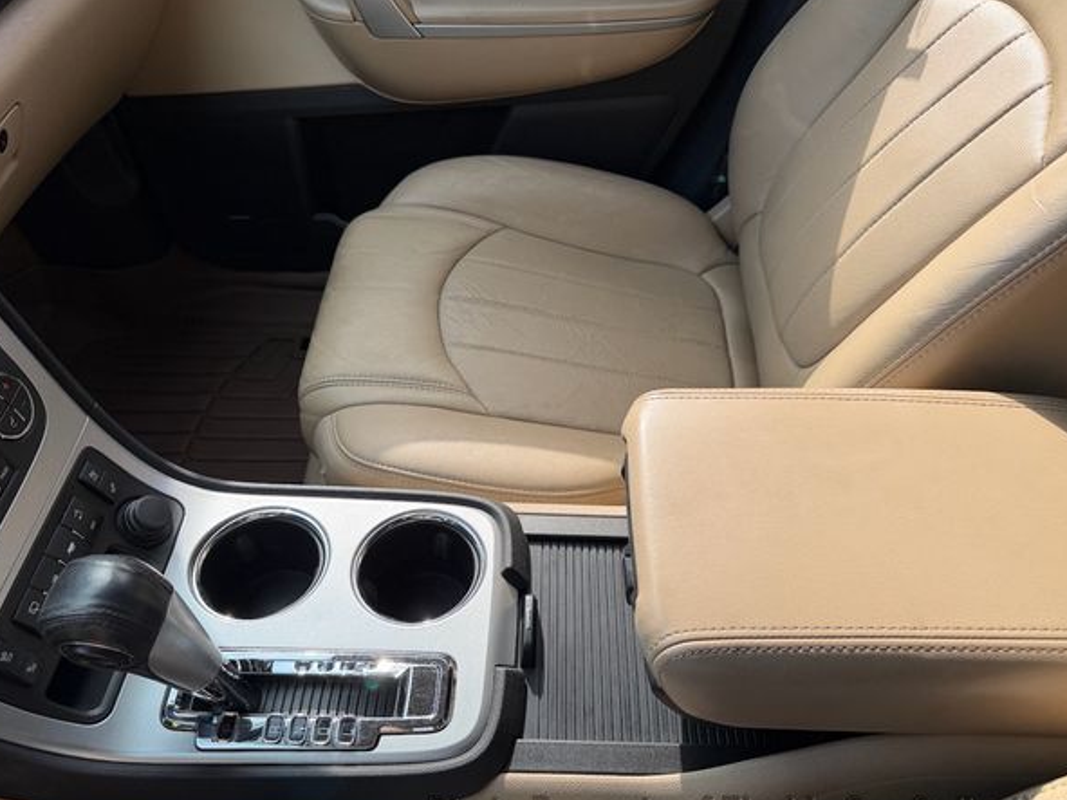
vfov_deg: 53.0
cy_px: 415
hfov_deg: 67.3
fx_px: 801
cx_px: 552
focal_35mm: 26
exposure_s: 1/757
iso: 80
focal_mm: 6.76
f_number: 1.78
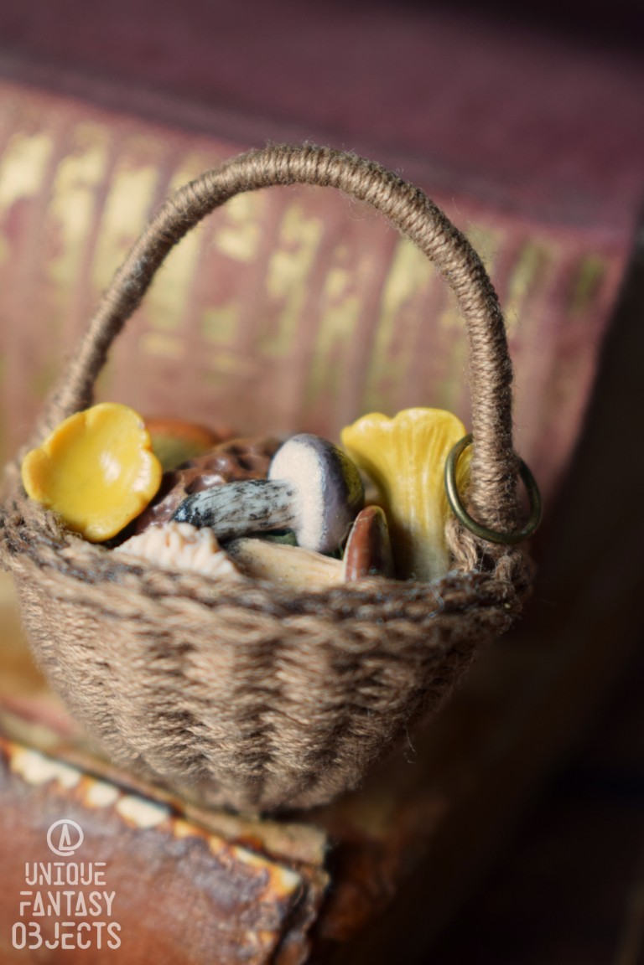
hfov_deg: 16.6
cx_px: 322
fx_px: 2214
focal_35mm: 82
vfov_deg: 24.6
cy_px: 482
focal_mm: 55
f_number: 5.6
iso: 640
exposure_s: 1/60
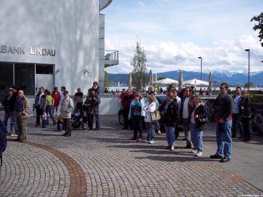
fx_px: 296
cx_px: 132
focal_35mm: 39
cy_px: 98
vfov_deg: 36.8
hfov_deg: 47.9
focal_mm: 8
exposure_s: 1/750
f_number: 4
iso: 100
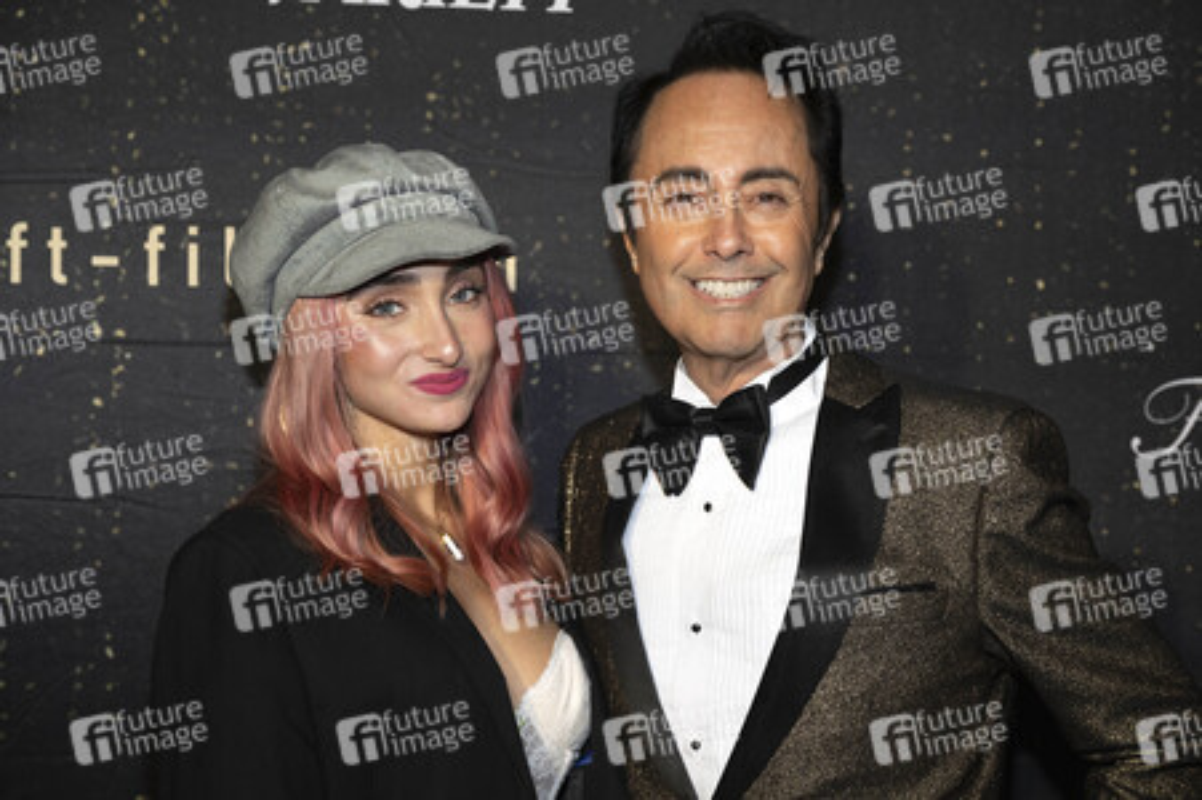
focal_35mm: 67
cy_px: 400
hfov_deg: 30.1
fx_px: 2235
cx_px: 601
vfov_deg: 20.3
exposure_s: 1/200
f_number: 5.6
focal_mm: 67
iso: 800
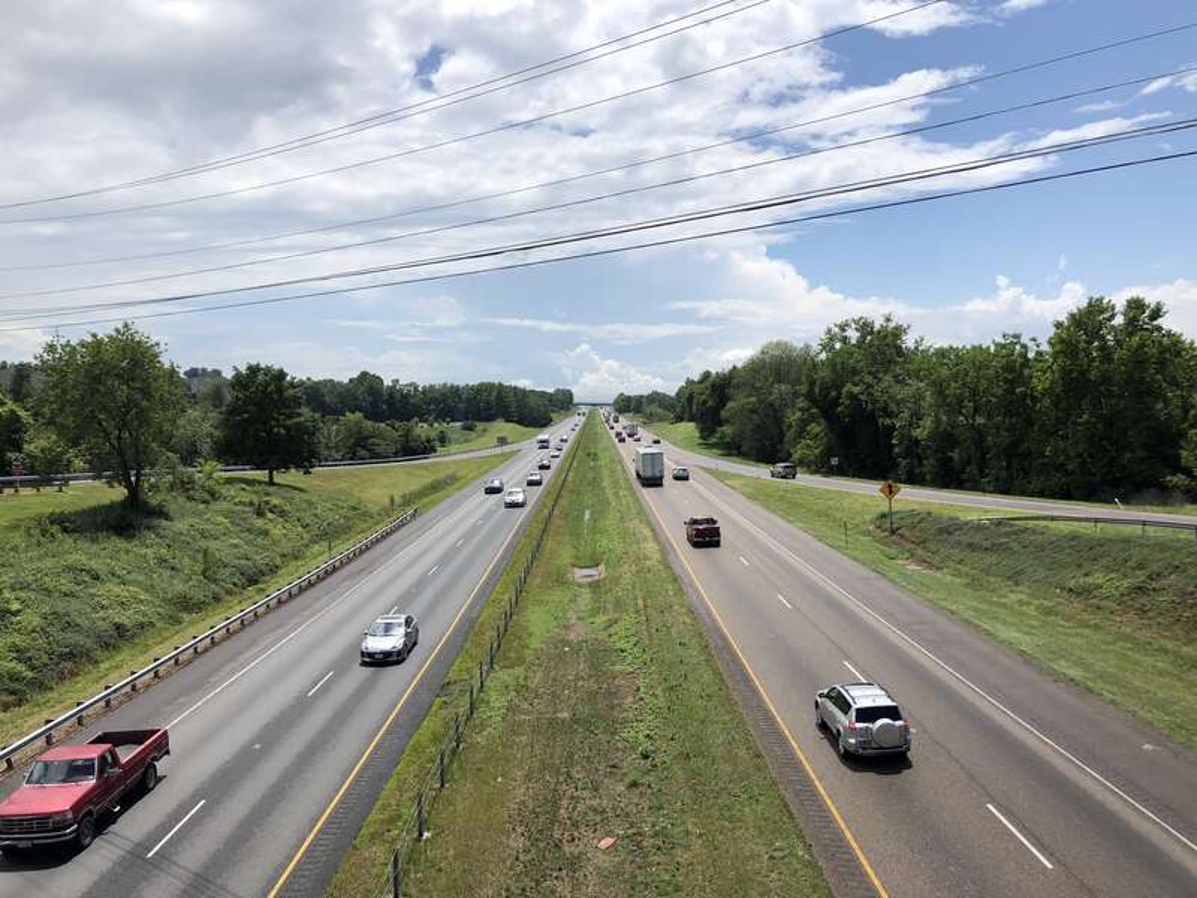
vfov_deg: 49.7
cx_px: 598
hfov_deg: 63.4
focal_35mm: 28
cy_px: 449
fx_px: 968
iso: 25
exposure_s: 1/4367
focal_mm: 4
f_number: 1.8
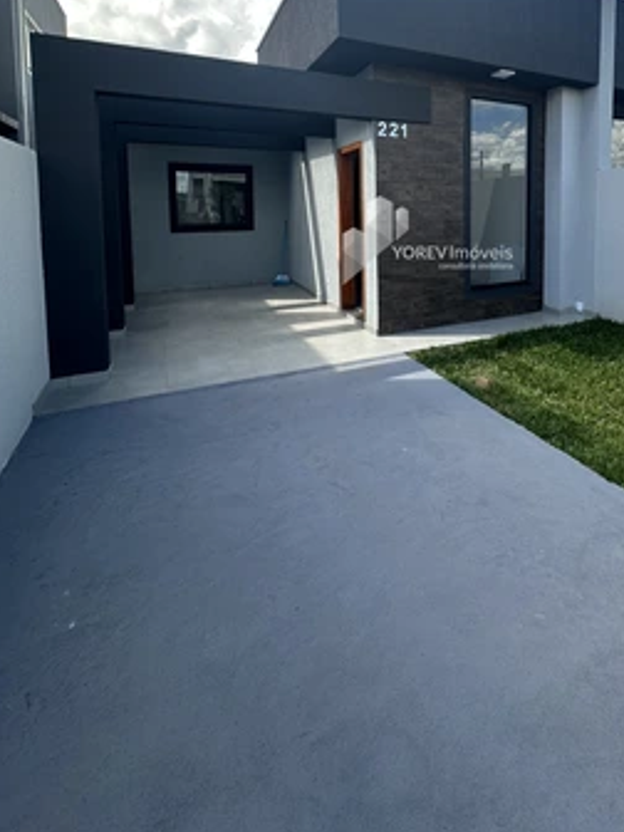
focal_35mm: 20
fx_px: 481
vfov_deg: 77.5
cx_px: 426
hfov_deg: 63.9
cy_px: 240
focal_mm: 2.22
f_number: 2.2
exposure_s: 1/389
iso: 40
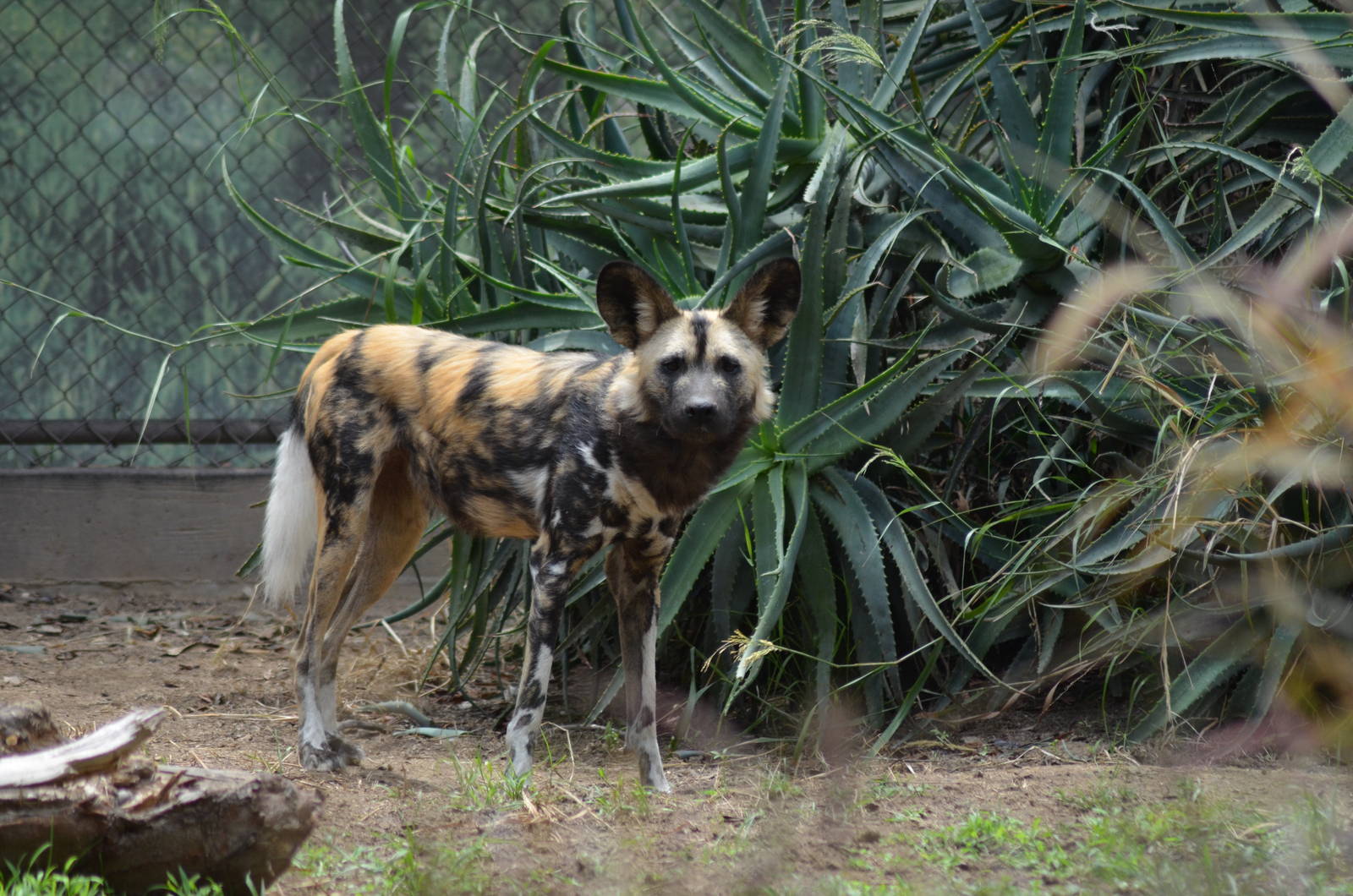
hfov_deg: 6.3
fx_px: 12378
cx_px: 676
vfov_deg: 4.1
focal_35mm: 330
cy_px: 448
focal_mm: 220
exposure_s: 1/1000
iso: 560
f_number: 4.8
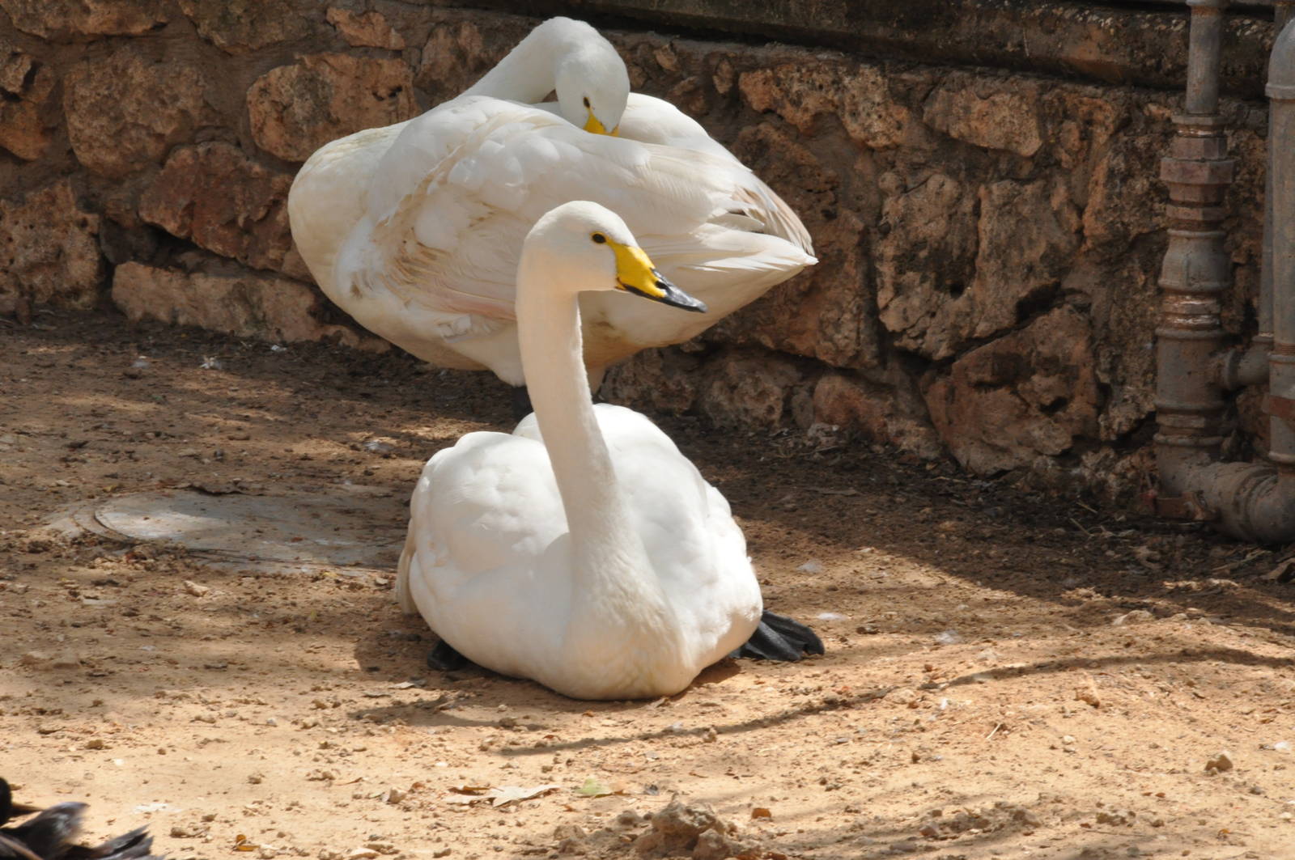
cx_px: 648
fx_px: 13474
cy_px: 430
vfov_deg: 3.7
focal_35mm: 375
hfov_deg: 5.5
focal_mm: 250
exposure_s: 1/200
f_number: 29
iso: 1000
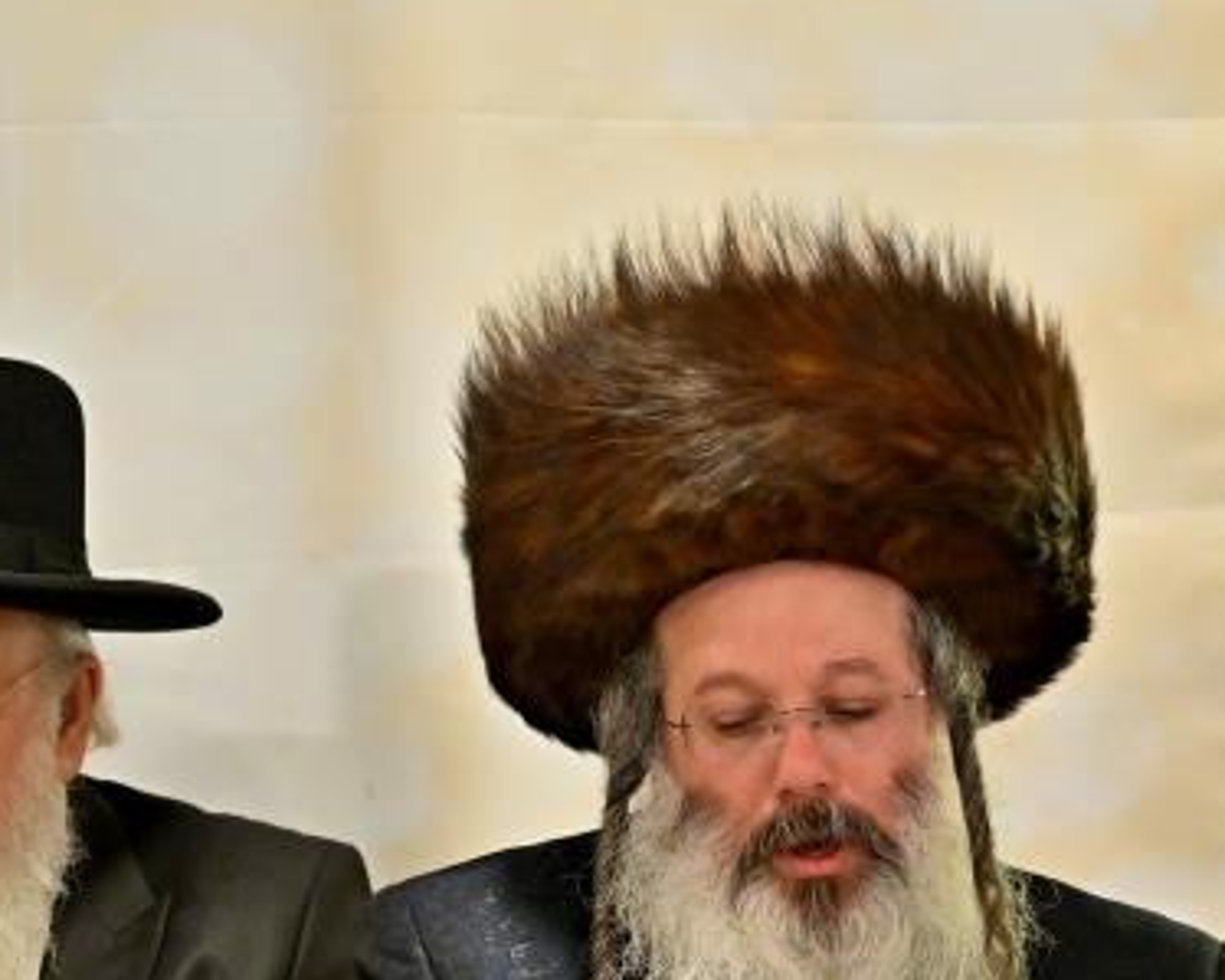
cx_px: 983
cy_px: 765
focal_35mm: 162
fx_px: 5872
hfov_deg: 11.9
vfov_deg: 9.5
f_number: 4
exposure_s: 1/200
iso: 2000
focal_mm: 63
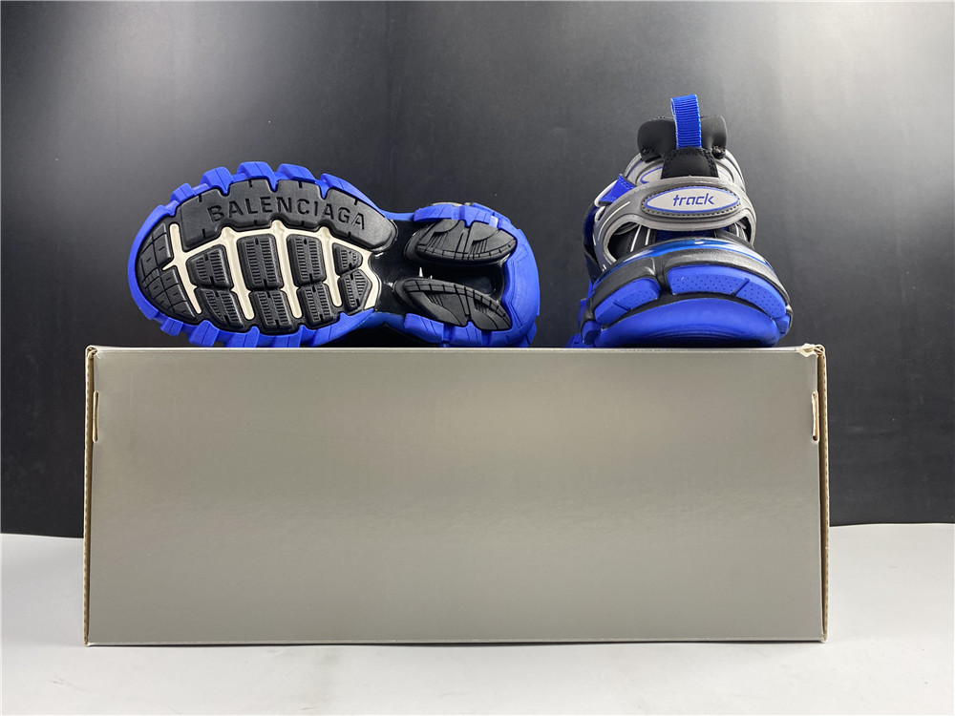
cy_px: 358
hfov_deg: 67.3
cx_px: 478
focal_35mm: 26
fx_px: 717
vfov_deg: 53.1
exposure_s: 1/65
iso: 125
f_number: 1.8
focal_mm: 4.25
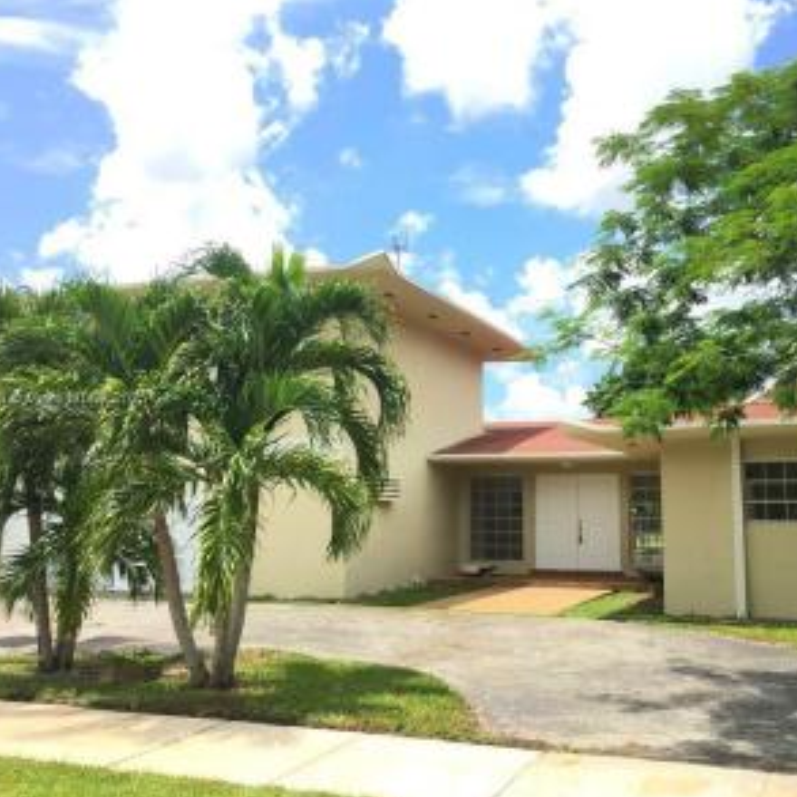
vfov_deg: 47.2
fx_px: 912
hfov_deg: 47.0
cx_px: 471
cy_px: 400
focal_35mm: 35
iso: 25
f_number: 2.2
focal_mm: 4.15
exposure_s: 1/894
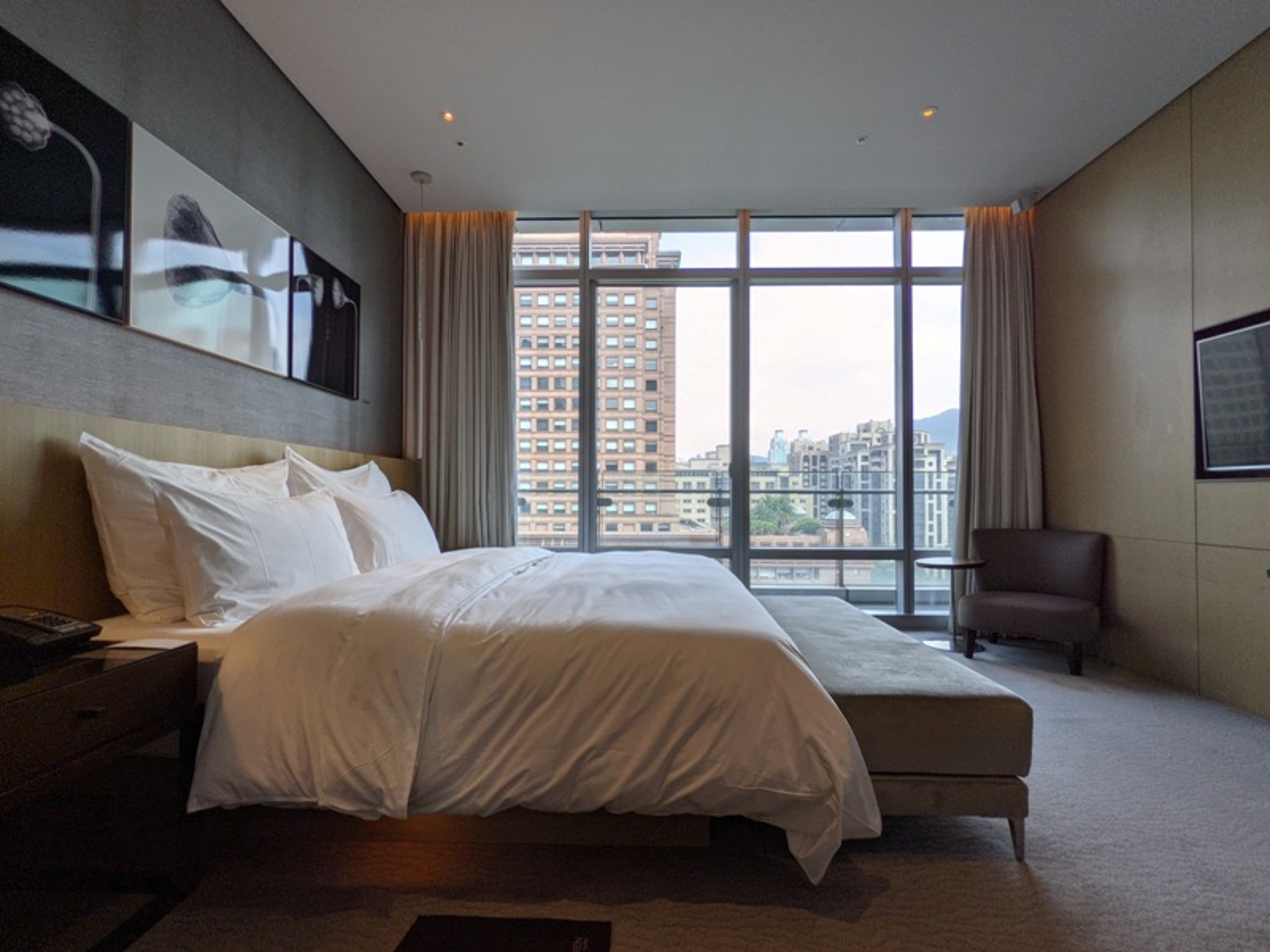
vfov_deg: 78.1
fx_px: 587
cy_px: 476
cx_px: 635
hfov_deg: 94.5
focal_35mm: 16
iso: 31
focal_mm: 2.22
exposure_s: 1/120
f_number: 2.2
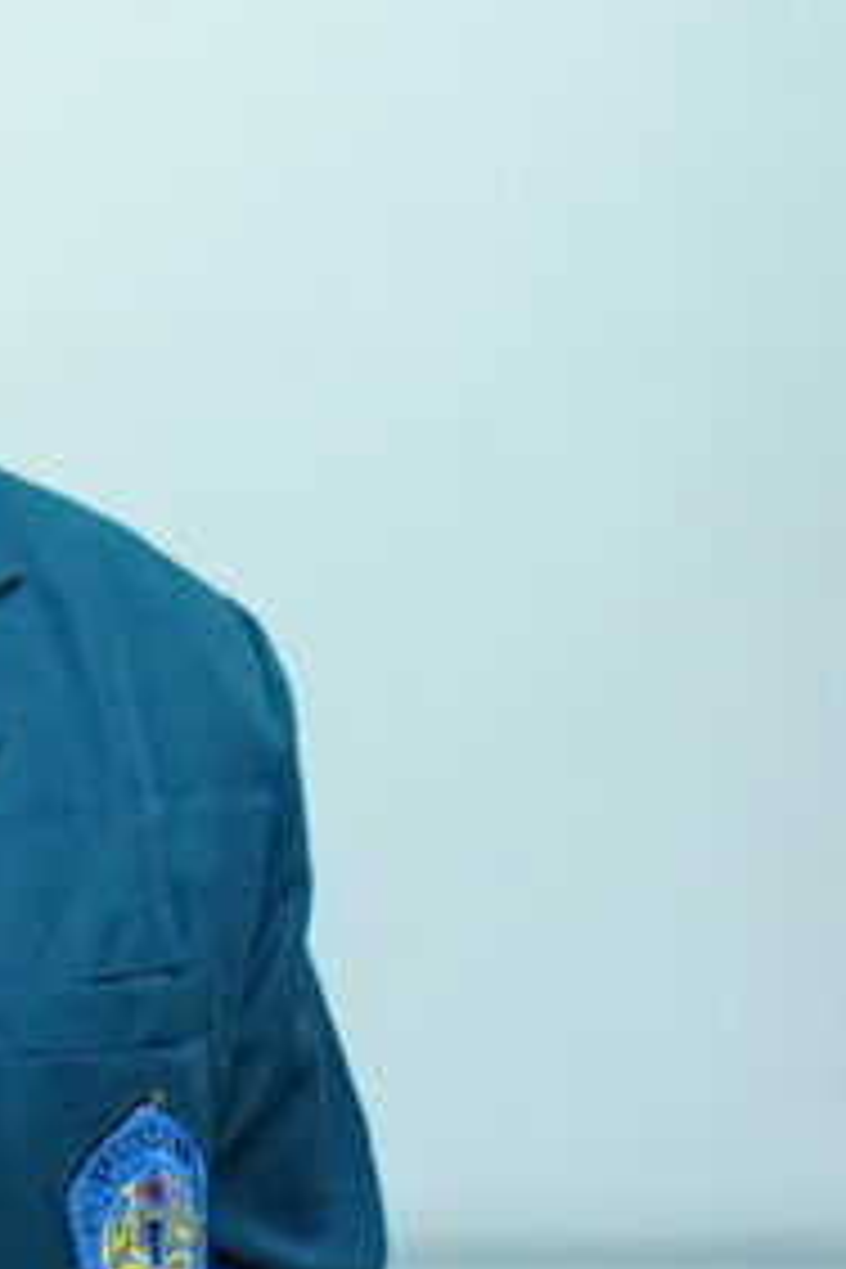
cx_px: -549
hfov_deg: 13.0
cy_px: -302
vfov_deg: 19.5
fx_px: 3454
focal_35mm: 98
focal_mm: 24
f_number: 2.8
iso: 5000
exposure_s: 1/125
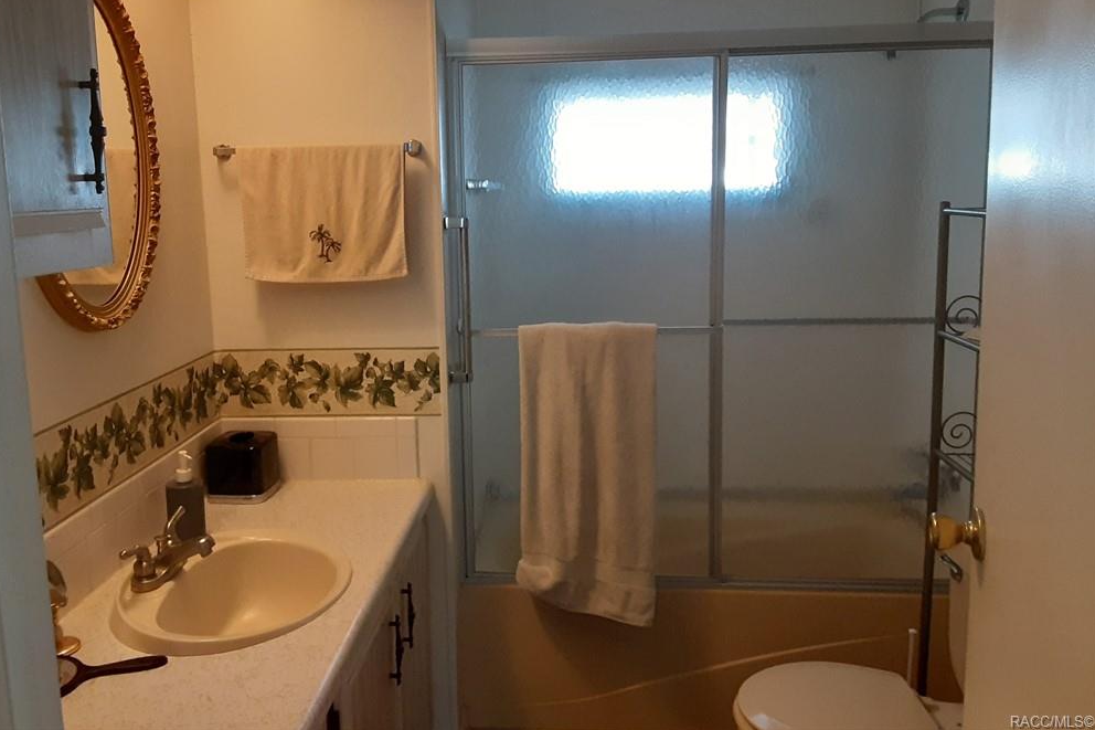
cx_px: 536
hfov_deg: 63.7
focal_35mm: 29
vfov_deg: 44.8
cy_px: 308
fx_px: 882
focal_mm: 2.91
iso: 250
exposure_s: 1/60
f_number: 1.9
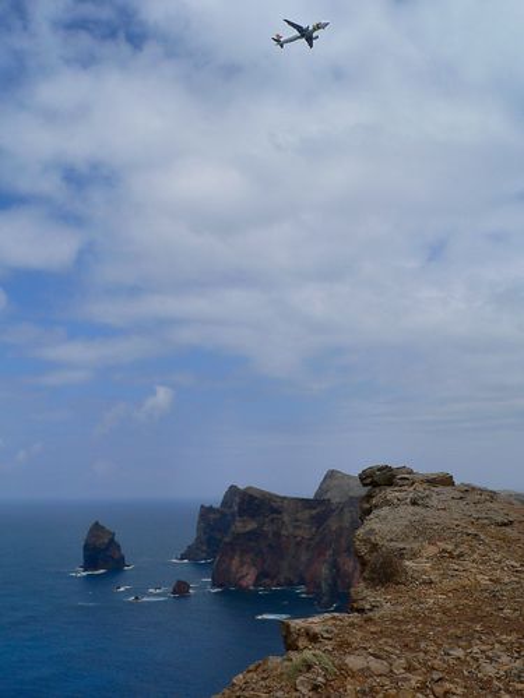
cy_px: 349
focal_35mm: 36
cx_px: 262
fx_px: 727
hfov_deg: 39.7
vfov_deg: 51.4
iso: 80
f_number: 5.6
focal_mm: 6
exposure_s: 1/800
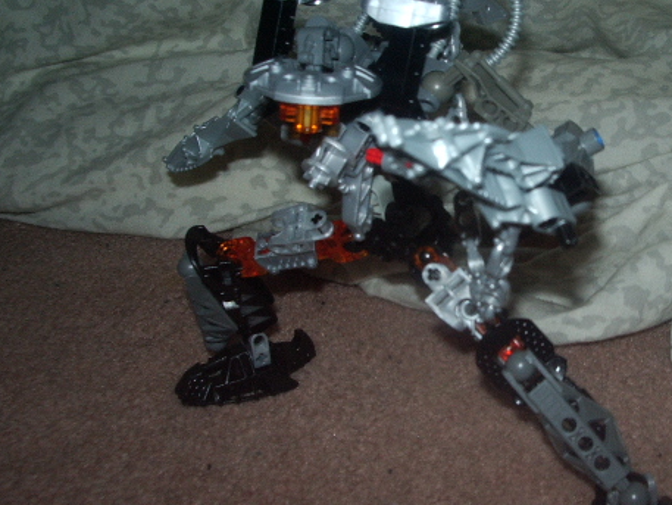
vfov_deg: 29.7
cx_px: 454
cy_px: 281
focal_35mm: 49
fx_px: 951
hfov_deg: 38.4
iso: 100
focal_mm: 5.8
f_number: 4.3
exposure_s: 1/40
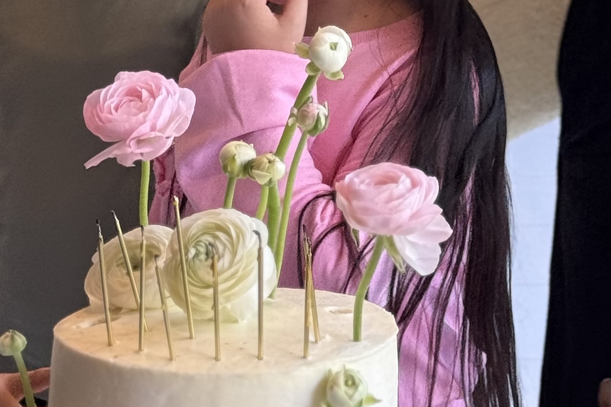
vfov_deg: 8.5
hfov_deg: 12.9
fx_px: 2681
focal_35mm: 158
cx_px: 535
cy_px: -197
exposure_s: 1/135
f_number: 1.78
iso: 50
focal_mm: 6.76
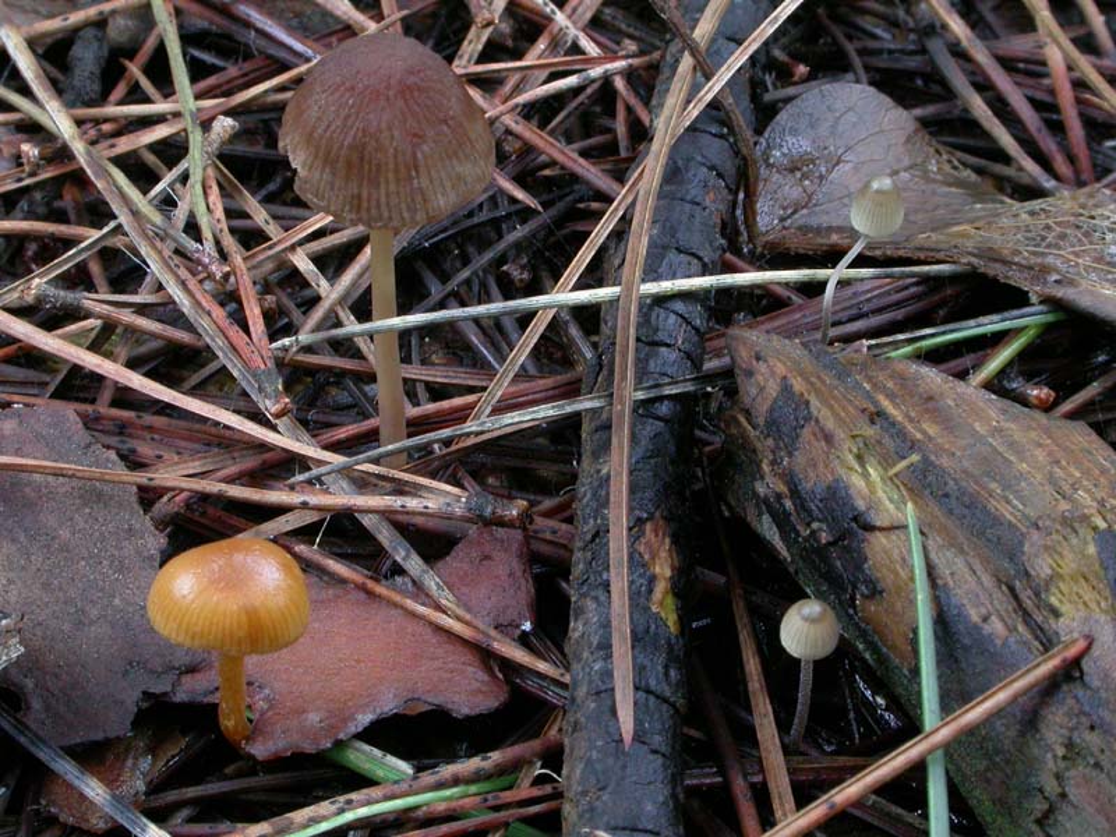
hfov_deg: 17.0
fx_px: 3740
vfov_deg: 12.8
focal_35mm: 116
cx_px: 558
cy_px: 418
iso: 200
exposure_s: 1/4
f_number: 9.7
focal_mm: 24
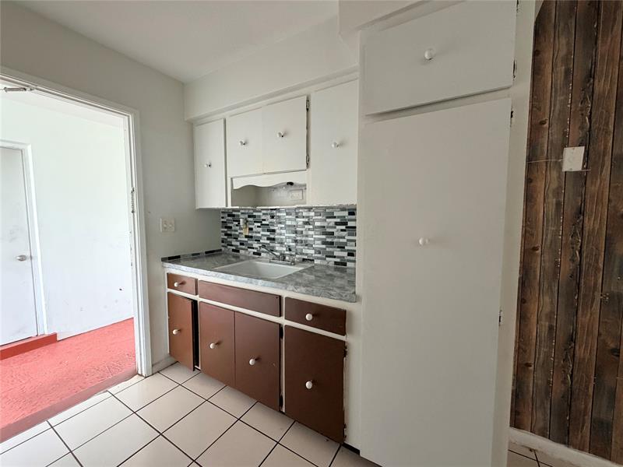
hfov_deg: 102.1
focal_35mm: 14
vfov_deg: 85.7
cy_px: 234
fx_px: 252
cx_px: 312
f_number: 2.2
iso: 500
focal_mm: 2.22
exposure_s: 1/60
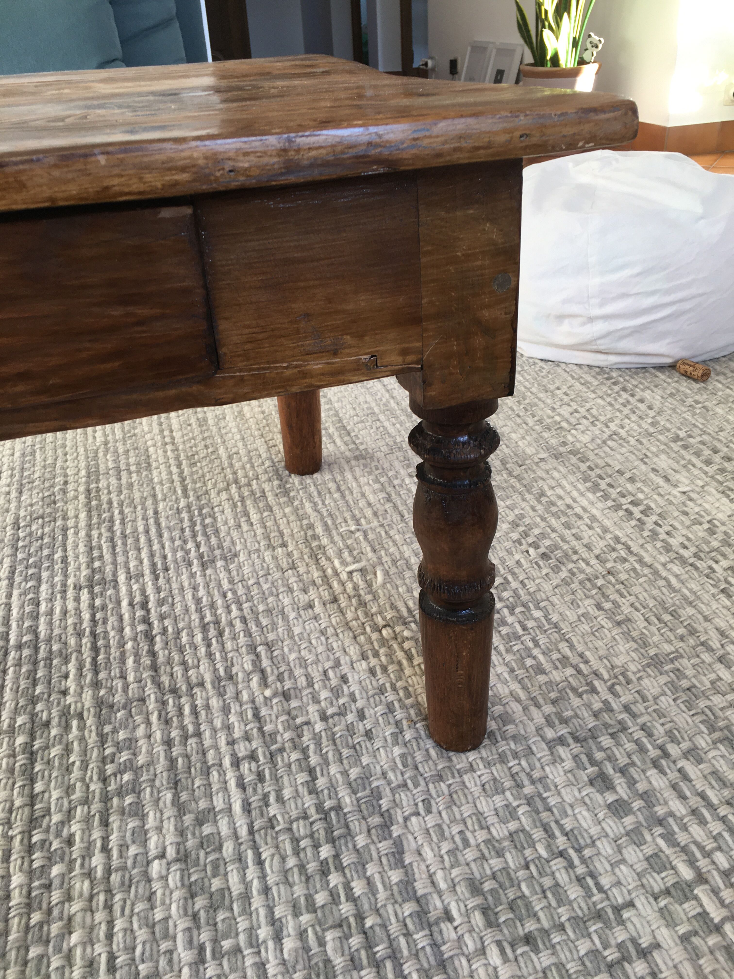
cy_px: 490
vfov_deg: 61.7
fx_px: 820
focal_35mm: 29
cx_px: 367
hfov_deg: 48.2
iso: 32
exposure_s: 1/50
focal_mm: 4.15
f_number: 2.2
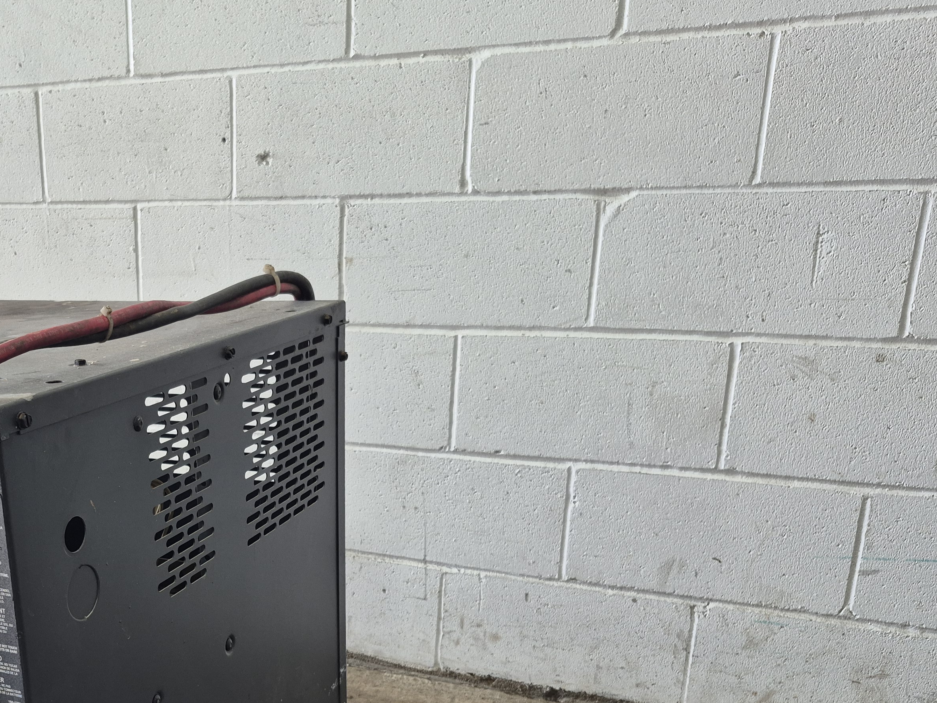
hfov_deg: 45.4
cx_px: 182
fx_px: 1056
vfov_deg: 35.5
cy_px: 575
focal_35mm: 39
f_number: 1.8
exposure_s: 1/120
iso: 125
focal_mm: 5.4
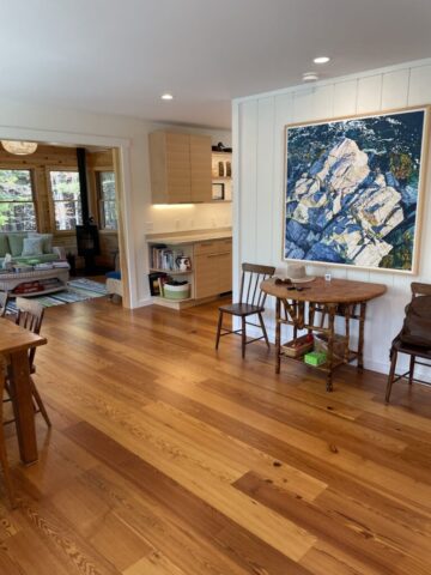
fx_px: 432
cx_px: 216
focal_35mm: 26
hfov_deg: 53.1
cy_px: 288
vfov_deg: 67.3
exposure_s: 1/120
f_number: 1.6
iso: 80
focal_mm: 4.2
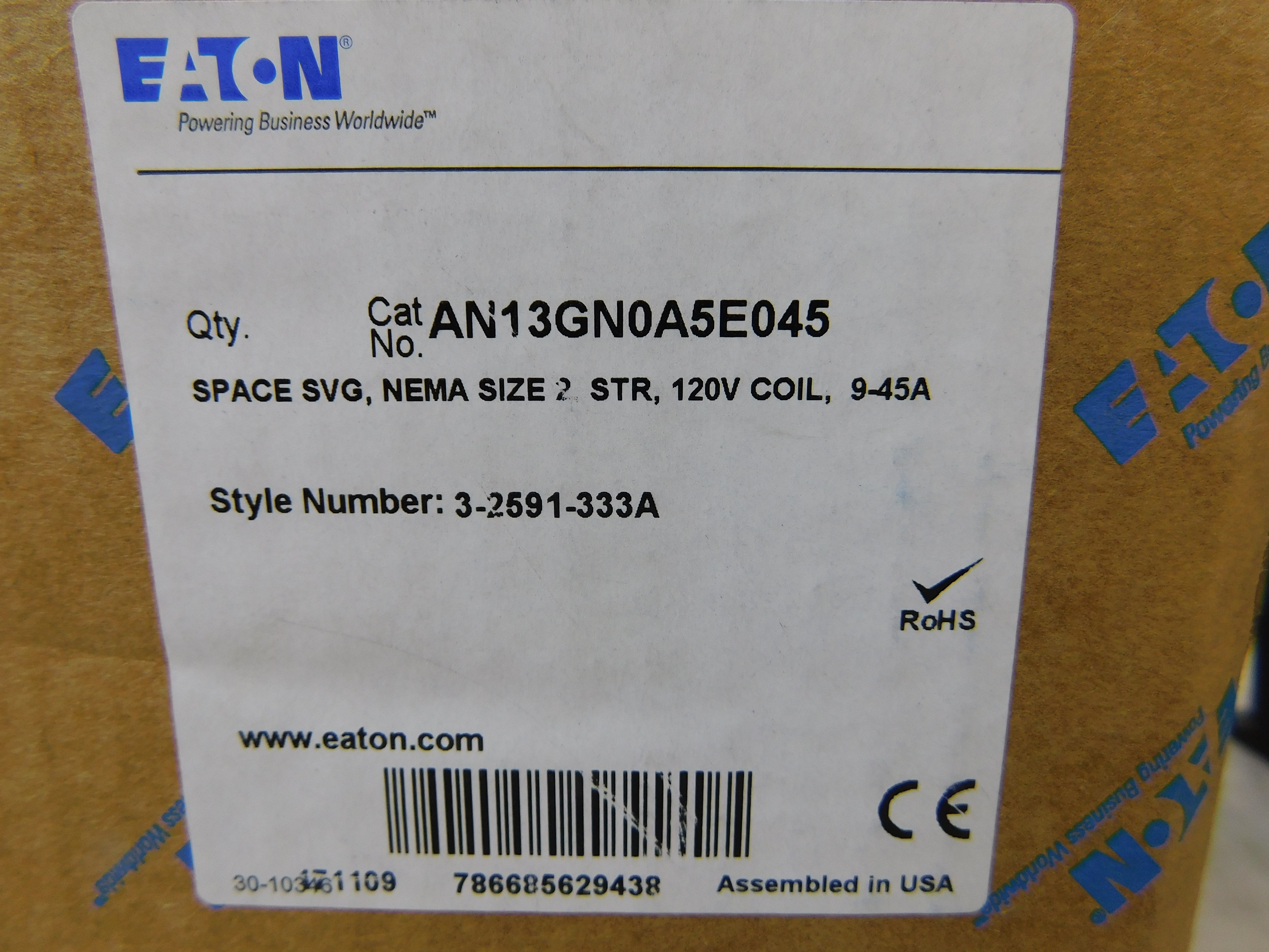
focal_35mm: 23
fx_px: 843
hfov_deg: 73.9
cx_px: 634
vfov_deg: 58.9
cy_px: 476
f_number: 3
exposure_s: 1/30
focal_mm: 4
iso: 125
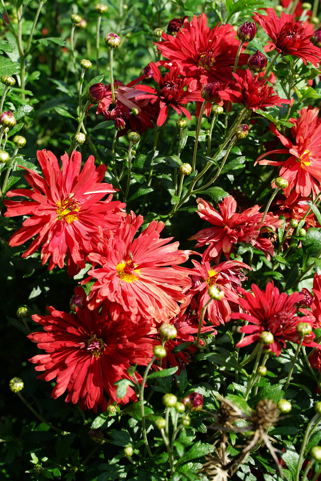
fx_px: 1003
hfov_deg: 18.2
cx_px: 160
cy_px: 240
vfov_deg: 27.0
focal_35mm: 75
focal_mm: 75
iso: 100
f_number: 9
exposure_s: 1/125
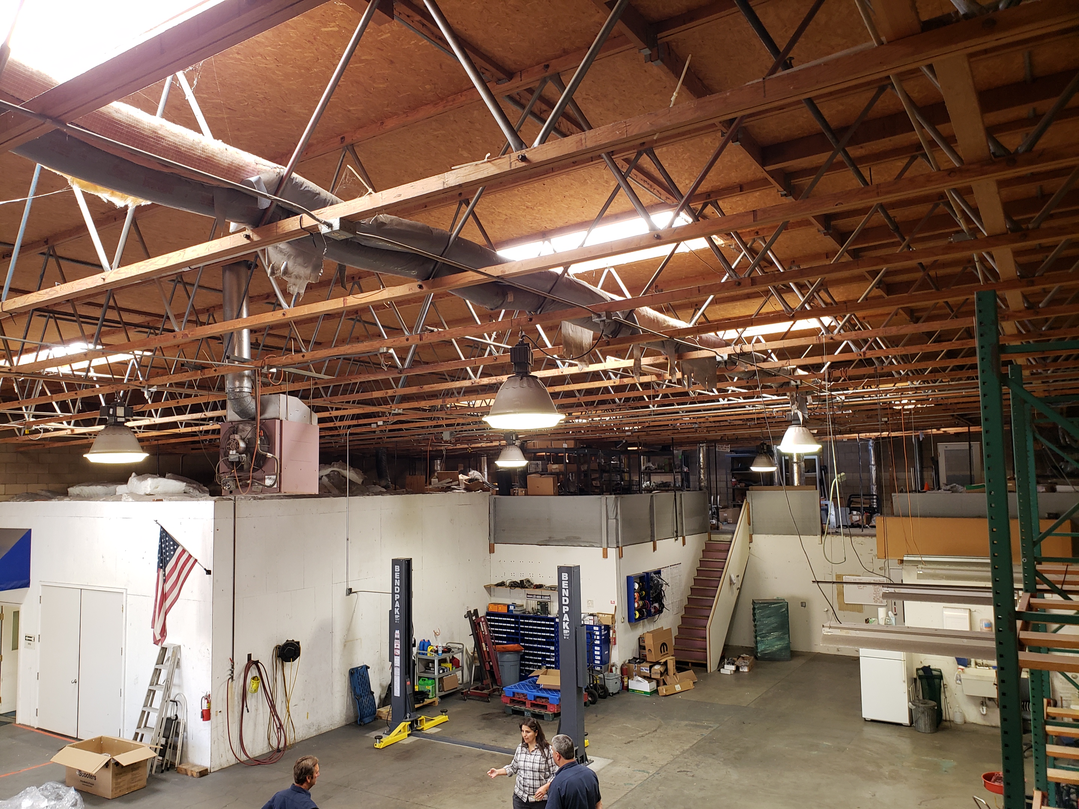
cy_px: 404
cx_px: 540
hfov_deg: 67.3
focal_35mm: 26
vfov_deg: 53.1
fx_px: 810
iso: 125
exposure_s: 1/60
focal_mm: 4.3
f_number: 2.4
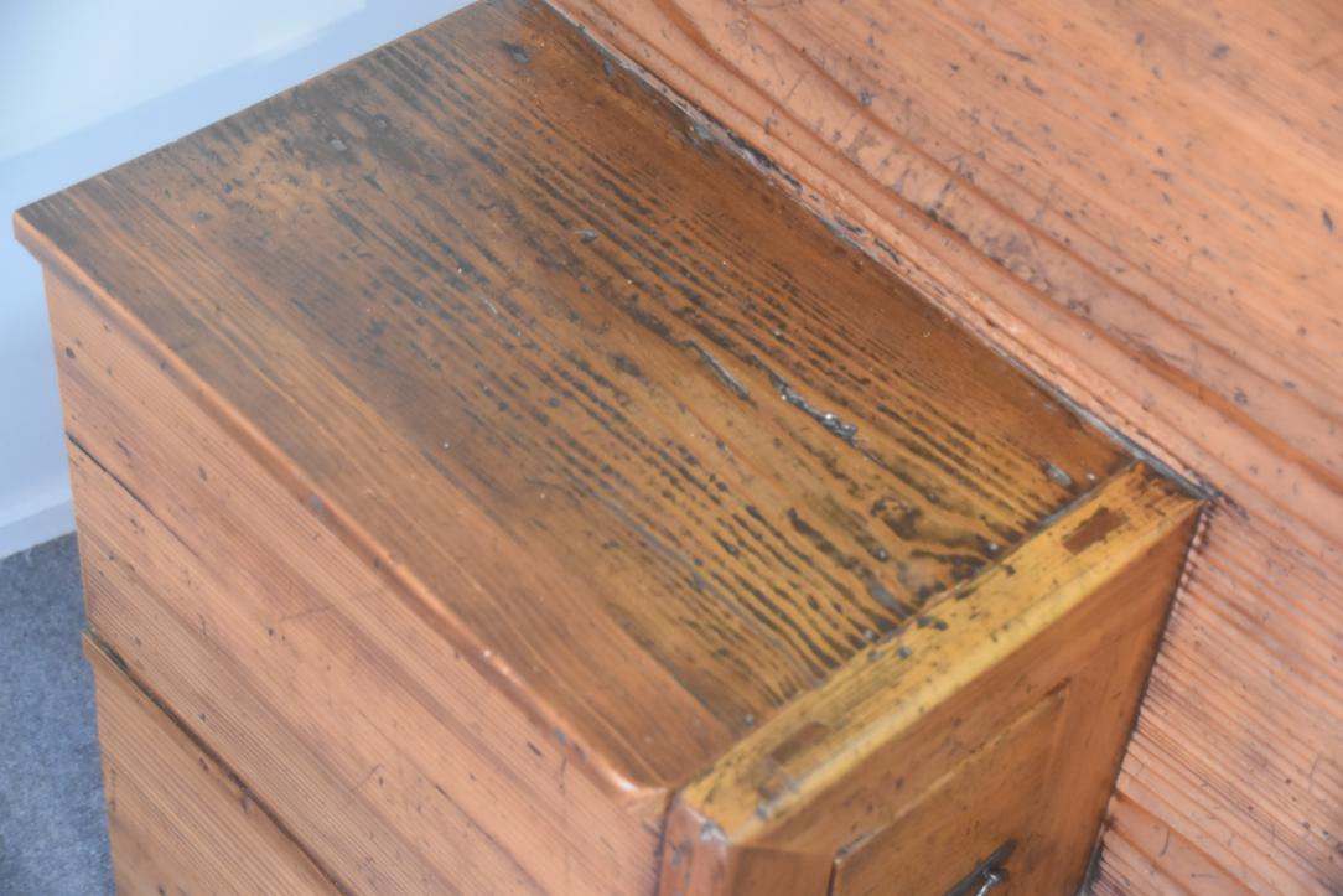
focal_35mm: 66
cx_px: 672
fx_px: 2462
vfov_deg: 20.6
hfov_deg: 30.5
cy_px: 448
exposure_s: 1/60
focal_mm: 44
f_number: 4.5
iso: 4000
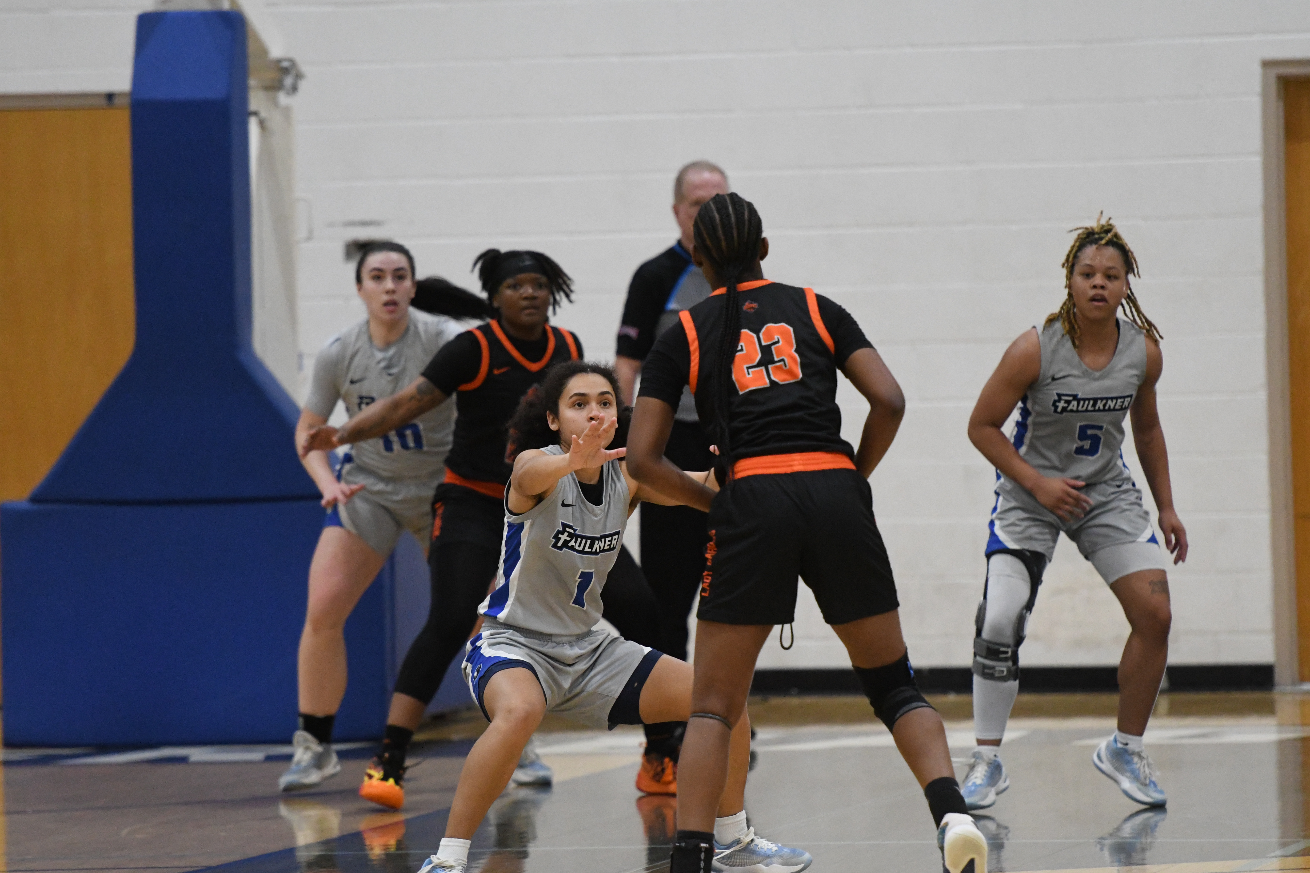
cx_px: 655
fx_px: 10625
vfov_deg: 4.7
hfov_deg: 7.1
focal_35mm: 292
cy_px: 436
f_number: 2.8
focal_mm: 195
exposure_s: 1/800
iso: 5600
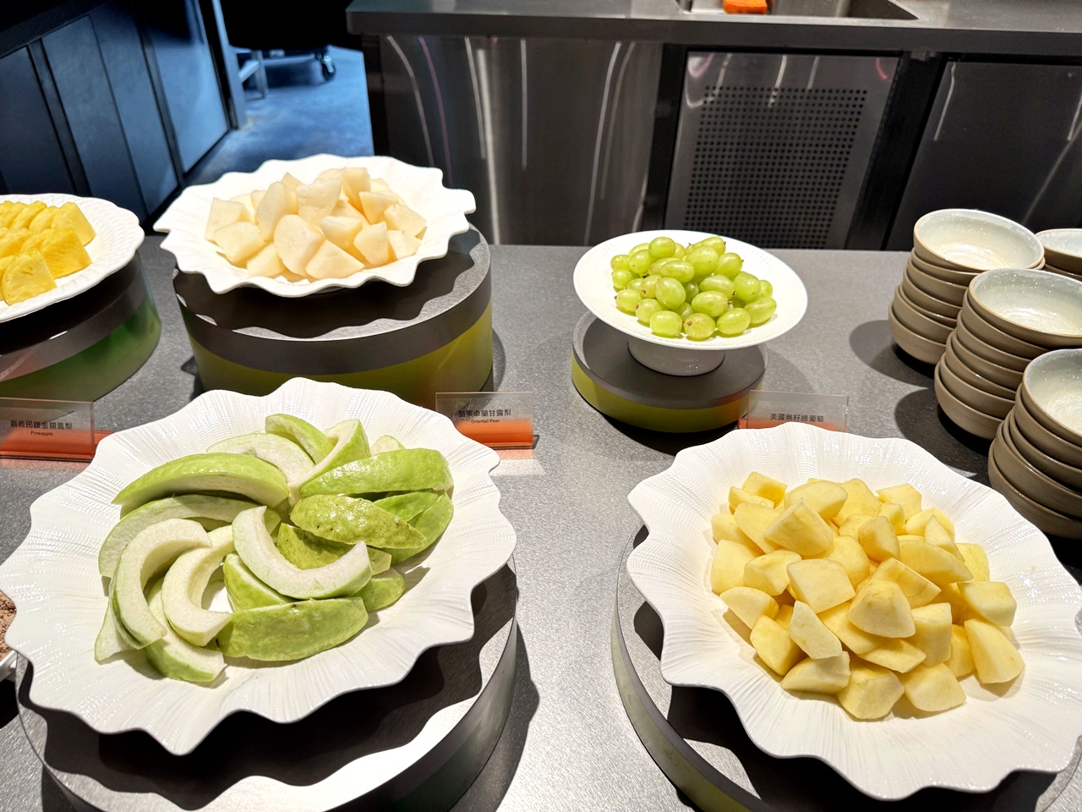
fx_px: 750
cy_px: 406
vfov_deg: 56.8
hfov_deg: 71.6
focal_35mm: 24
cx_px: 541
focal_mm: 6.76
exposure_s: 1/60
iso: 125
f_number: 1.78
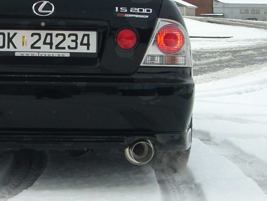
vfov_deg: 15.4
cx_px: 53
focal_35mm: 96
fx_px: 741
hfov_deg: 20.2
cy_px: 105
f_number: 2.7
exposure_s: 1/250
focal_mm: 6.2
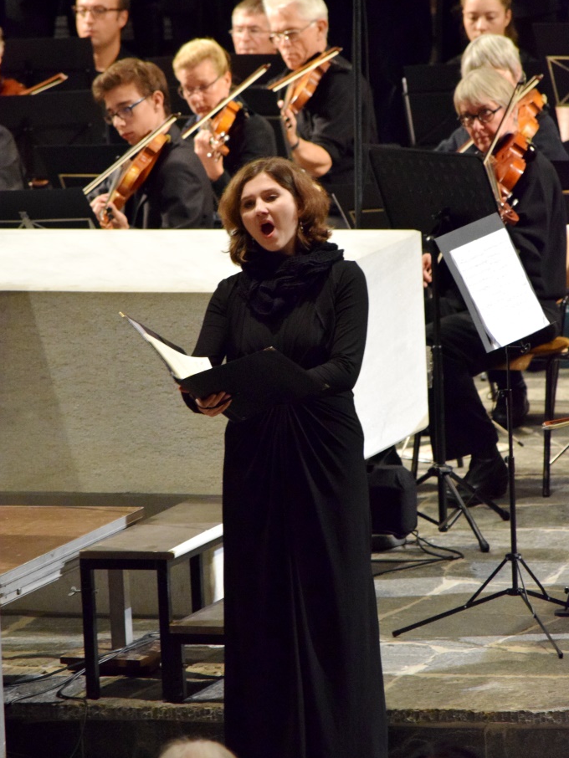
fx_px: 7141
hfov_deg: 4.6
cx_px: 285
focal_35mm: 326
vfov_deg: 6.1
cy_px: 391
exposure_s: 1/60
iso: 6400
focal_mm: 200
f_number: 5.6
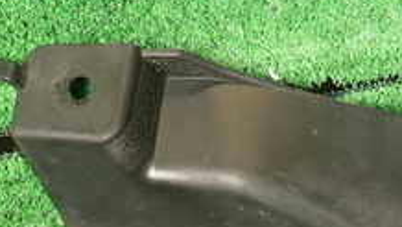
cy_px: 330
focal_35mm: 75
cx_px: 369
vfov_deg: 15.1
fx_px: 800
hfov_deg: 27.1
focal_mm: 4.5
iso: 160
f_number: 2
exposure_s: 1/60
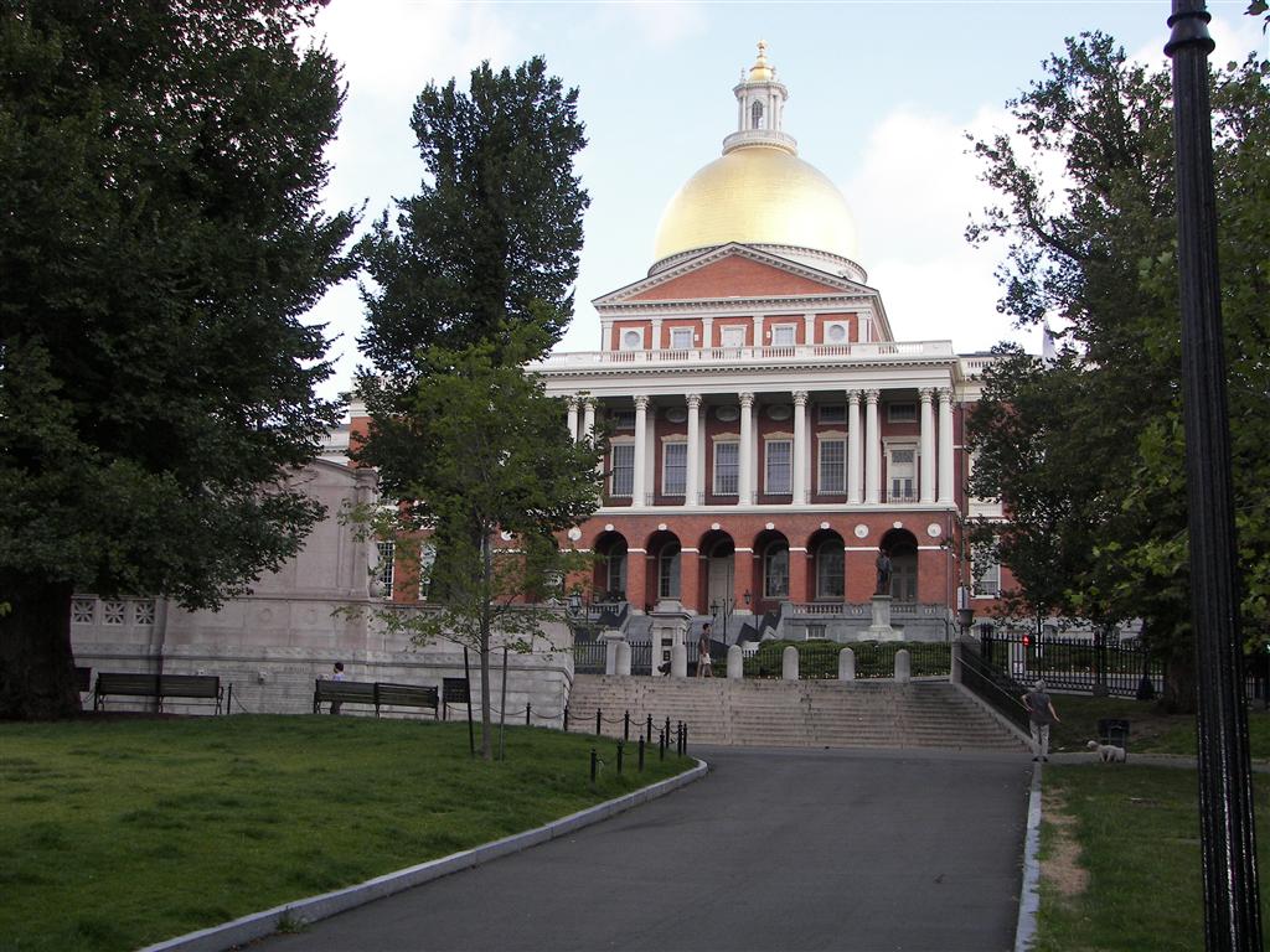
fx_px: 1834
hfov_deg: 38.2
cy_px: 476
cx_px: 635
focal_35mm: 50
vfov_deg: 29.1
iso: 64
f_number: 2.8
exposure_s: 1/320
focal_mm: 8.3
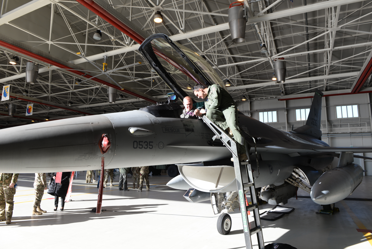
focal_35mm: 24
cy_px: 124
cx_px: 186
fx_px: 248
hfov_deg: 73.7
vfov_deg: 53.2
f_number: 7.1
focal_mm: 24
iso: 200
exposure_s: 1/125
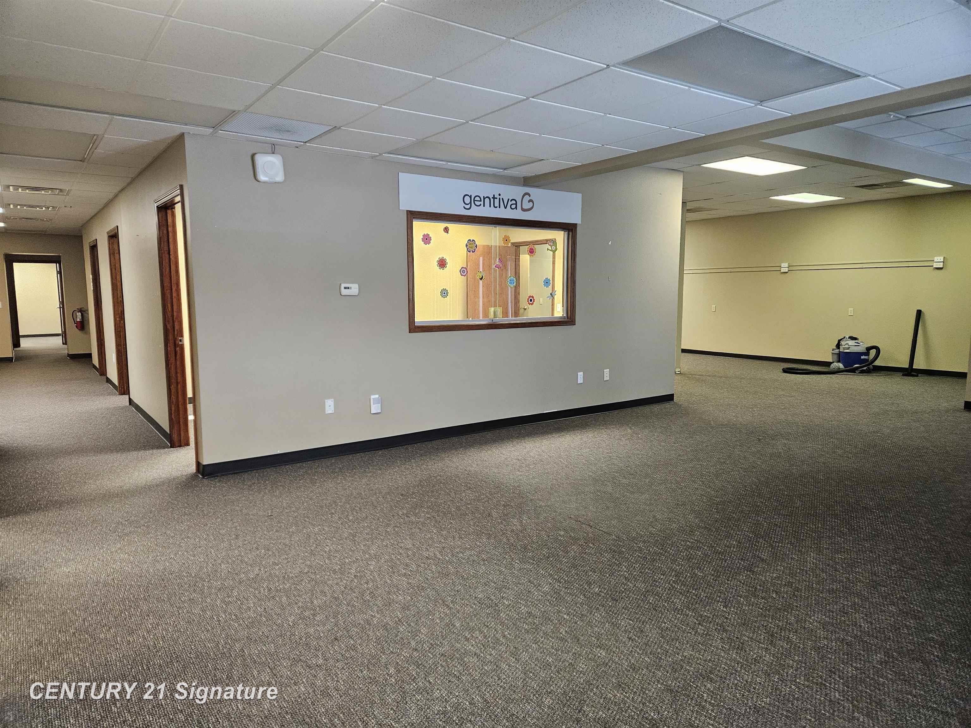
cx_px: 486
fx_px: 645
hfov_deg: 73.9
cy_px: 364
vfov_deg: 58.9
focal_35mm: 23
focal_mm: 5.4
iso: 640
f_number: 1.8
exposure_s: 1/120
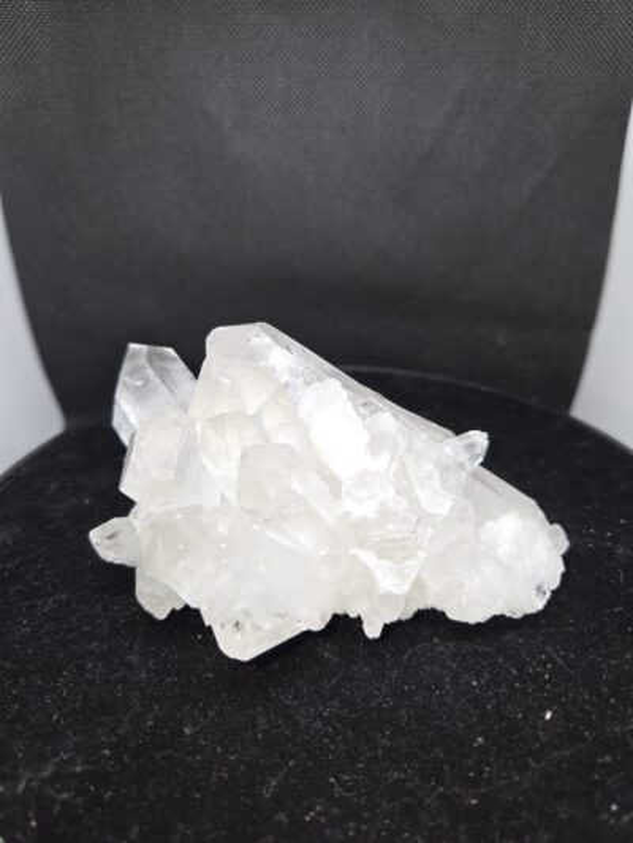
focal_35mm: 23
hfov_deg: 58.9
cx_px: 316
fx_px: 561
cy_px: 422
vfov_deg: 73.9
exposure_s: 1/50
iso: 50
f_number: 1.8
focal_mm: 5.4
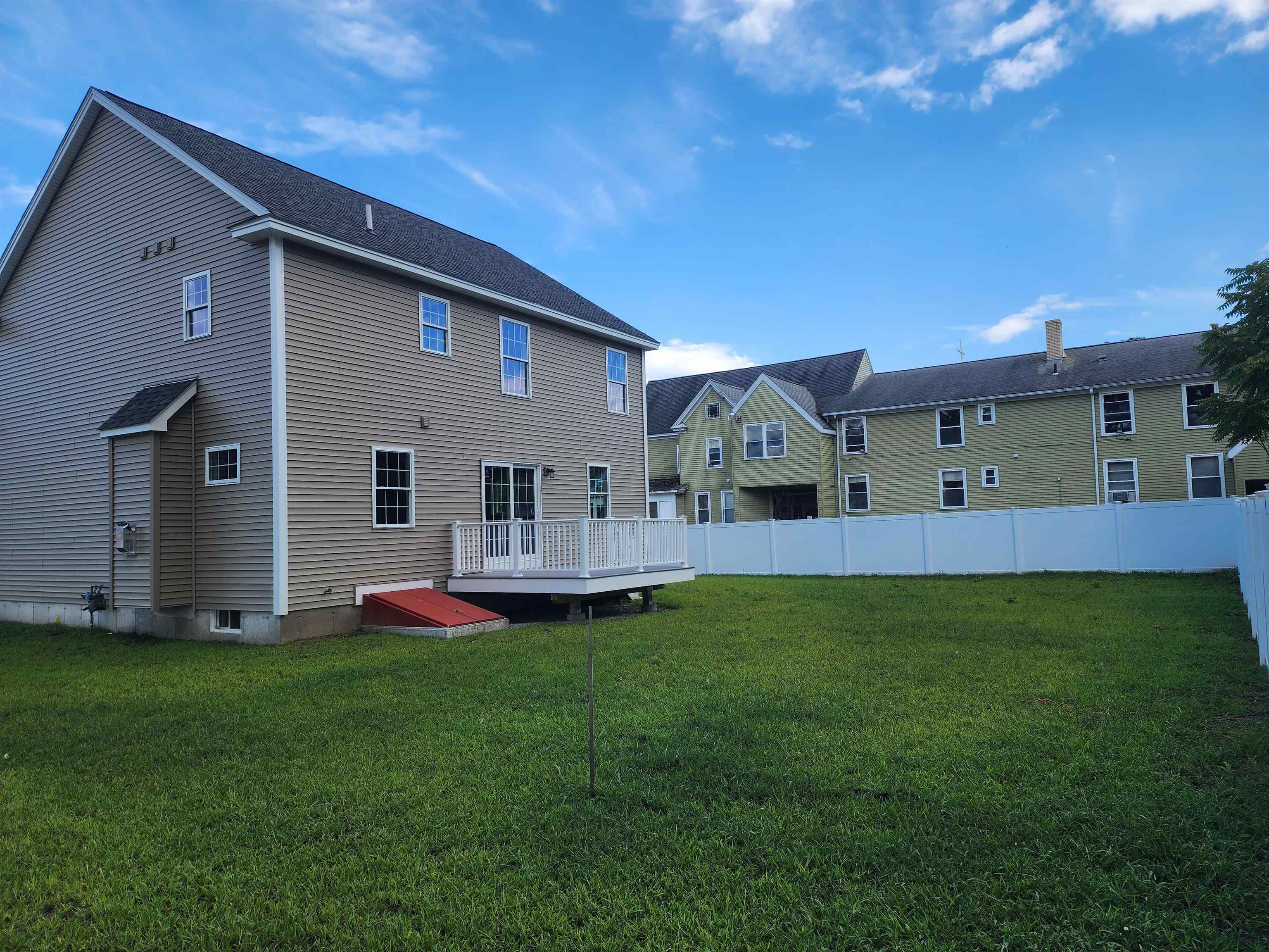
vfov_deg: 58.9
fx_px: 843
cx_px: 634
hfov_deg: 73.9
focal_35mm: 23
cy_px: 476
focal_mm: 6.4
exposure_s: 1/353
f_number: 1.8
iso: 12
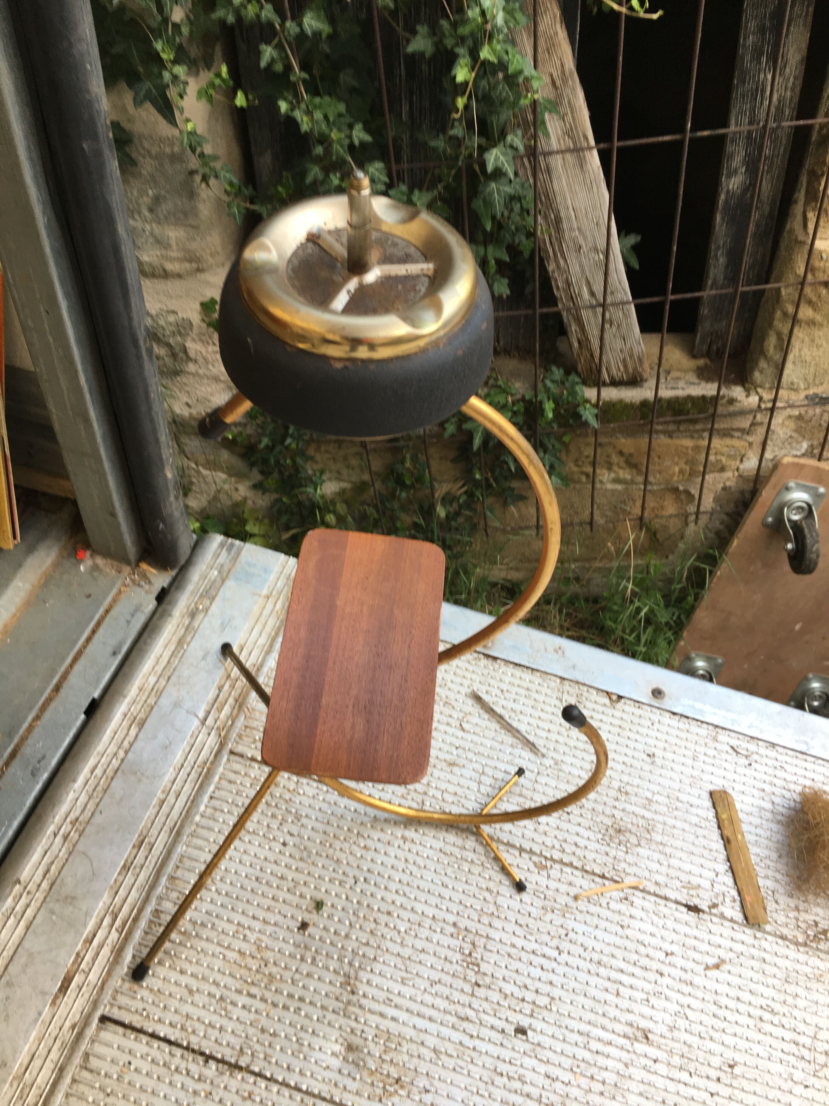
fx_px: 926
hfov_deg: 48.2
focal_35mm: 29
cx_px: 414
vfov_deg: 61.7
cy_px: 553
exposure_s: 1/50
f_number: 2.2
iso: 32
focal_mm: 4.15
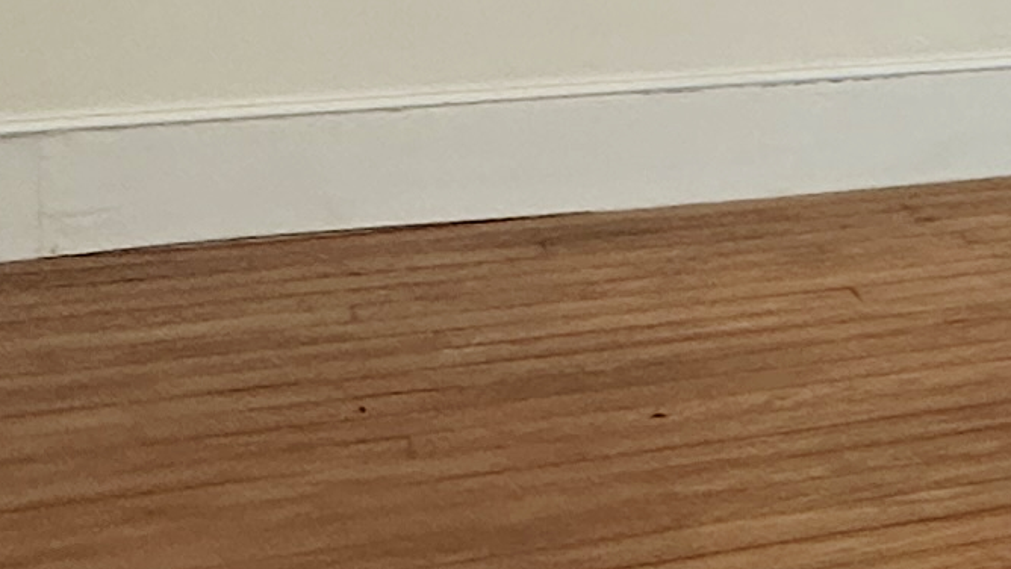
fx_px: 2467
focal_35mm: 92
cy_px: -292
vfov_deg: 12.5
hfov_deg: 19.1
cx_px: 1672
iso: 200
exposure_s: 1/60
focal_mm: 2.22
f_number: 2.2
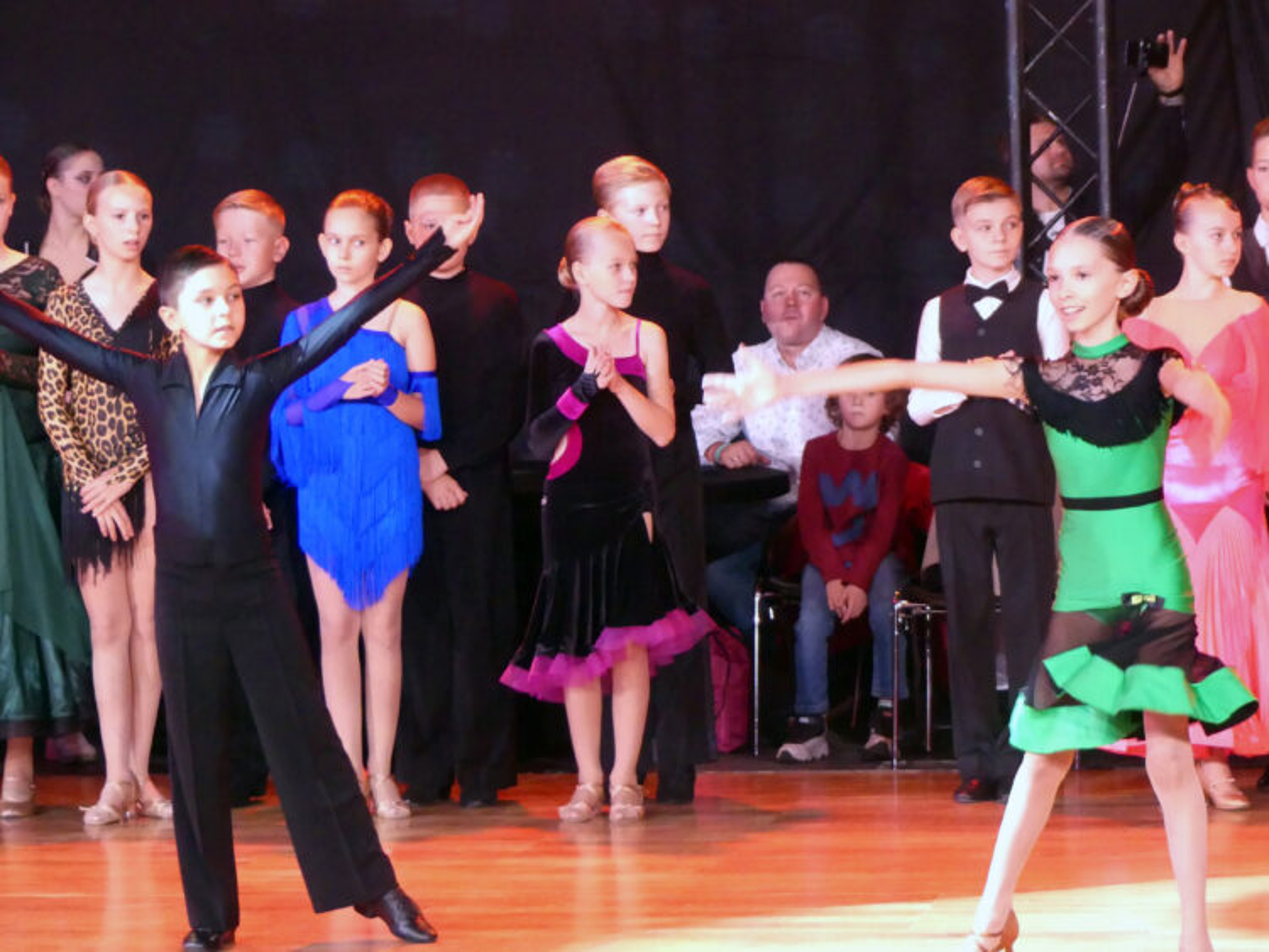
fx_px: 6417
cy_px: 476
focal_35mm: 175
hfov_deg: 11.3
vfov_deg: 8.5
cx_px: 634
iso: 1250
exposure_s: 1/80
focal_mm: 31.5
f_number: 2.8
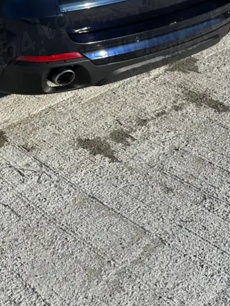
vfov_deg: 26.8
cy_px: -72
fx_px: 558
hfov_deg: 23.0
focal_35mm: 63
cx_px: 45
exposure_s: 1/4545
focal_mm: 6.86
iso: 80
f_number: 1.78
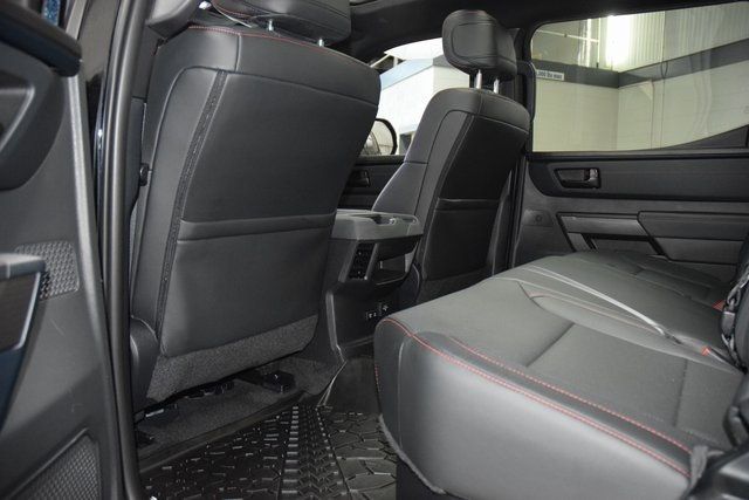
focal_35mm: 27
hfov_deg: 67.4
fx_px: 562
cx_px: 374
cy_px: 250
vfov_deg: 48.0
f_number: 3.5
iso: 3200
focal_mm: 18
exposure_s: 1/50
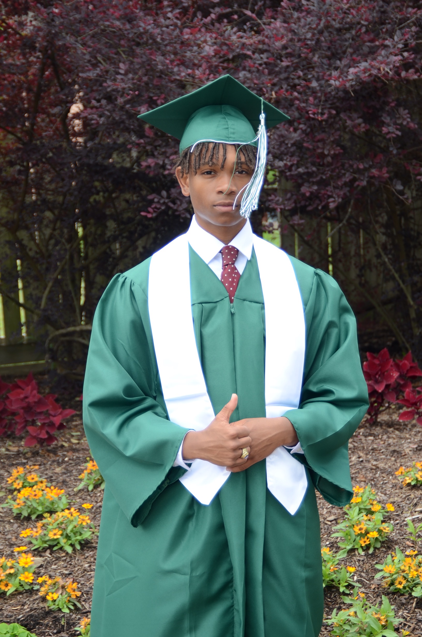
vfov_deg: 24.7
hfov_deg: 16.5
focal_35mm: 82
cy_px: 318
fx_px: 1457
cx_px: 211
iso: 100
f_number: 5
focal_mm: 55
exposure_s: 1/125
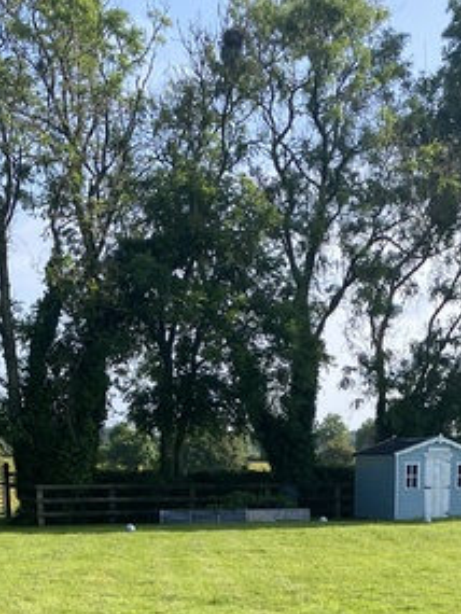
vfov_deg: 23.9
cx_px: 310
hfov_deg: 20.9
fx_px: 1242
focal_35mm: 70
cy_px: 825
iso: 32
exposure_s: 1/1147
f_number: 1.8
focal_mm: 4.25
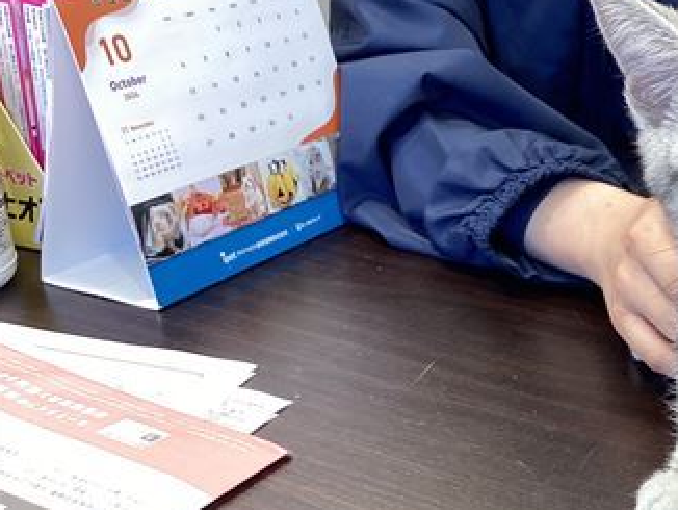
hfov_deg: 32.1
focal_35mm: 57
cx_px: 611
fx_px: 1117
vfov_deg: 25.4
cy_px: 377
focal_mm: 3.3
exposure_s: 1/50
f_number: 2.4
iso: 50
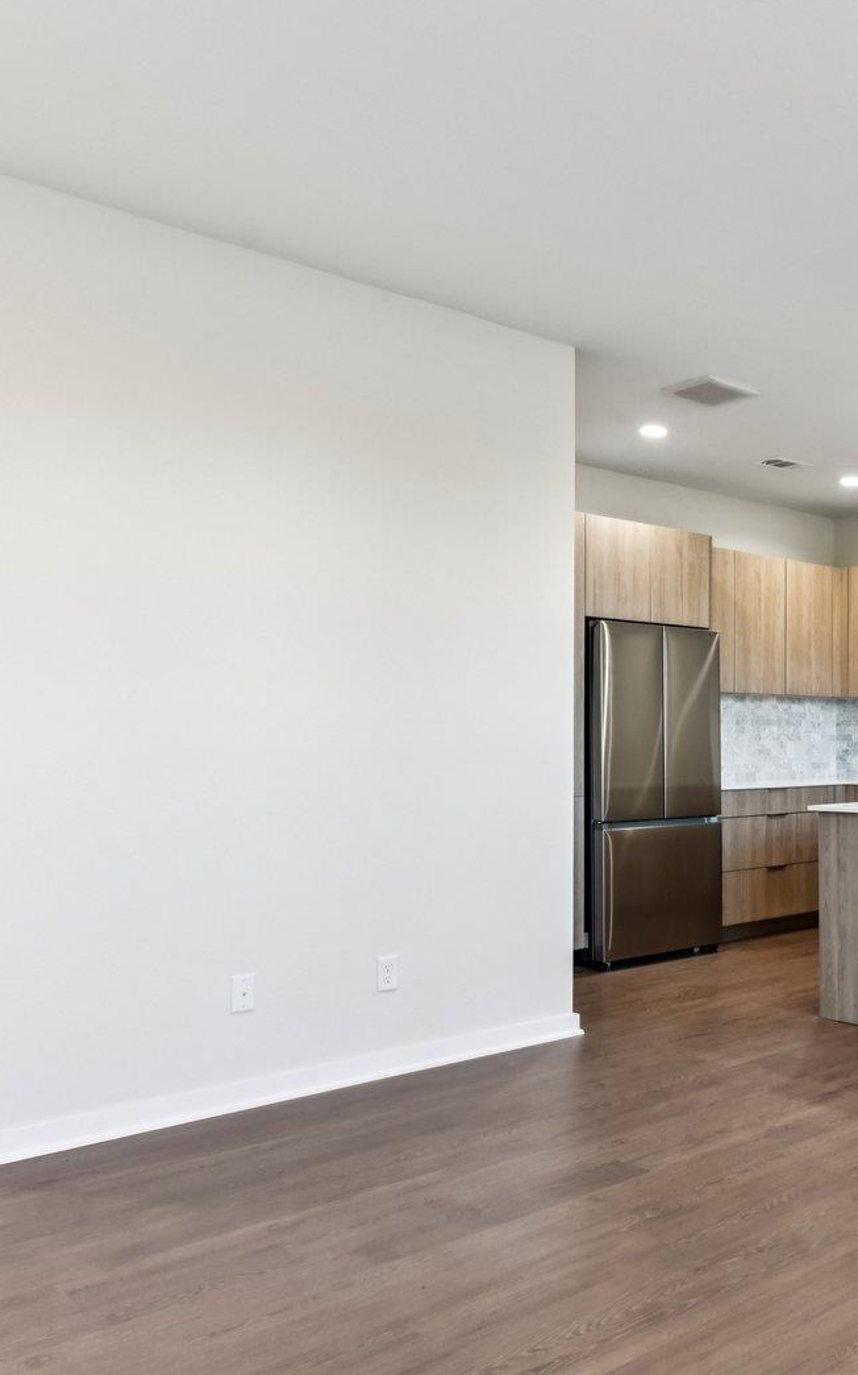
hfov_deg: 38.6
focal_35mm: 30
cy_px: 726
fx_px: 1123
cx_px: 792
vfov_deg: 62.9
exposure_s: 1/20
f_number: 8
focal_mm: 15
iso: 400
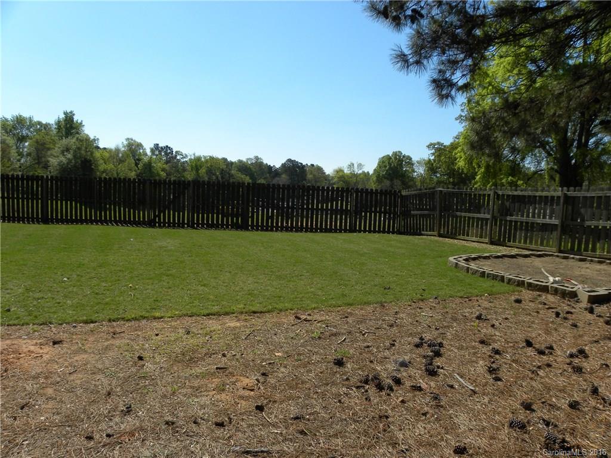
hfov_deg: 67.3
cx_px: 306
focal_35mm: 26
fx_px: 459
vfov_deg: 53.1
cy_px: 229
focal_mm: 4.6
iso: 64
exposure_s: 1/314
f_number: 6.3
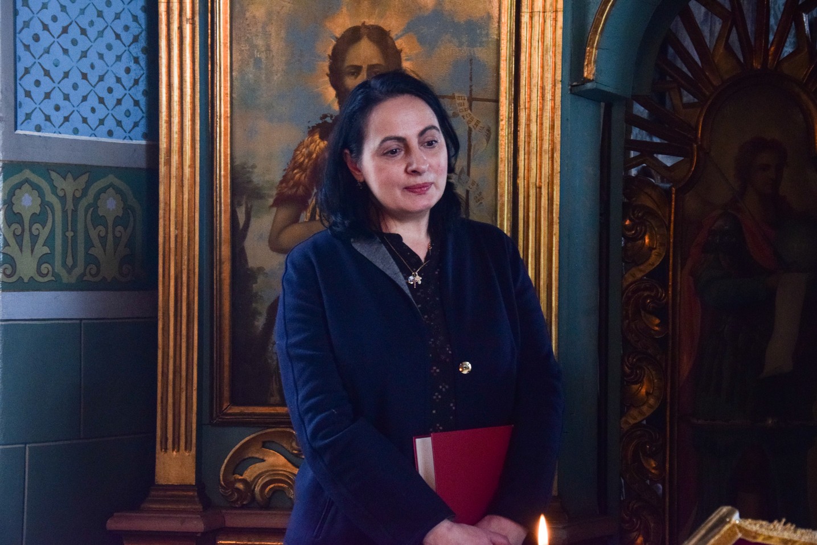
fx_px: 1702
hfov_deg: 27.0
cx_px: 408
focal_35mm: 75
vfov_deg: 18.2
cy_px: 272
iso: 1250
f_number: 5
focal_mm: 50
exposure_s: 1/160
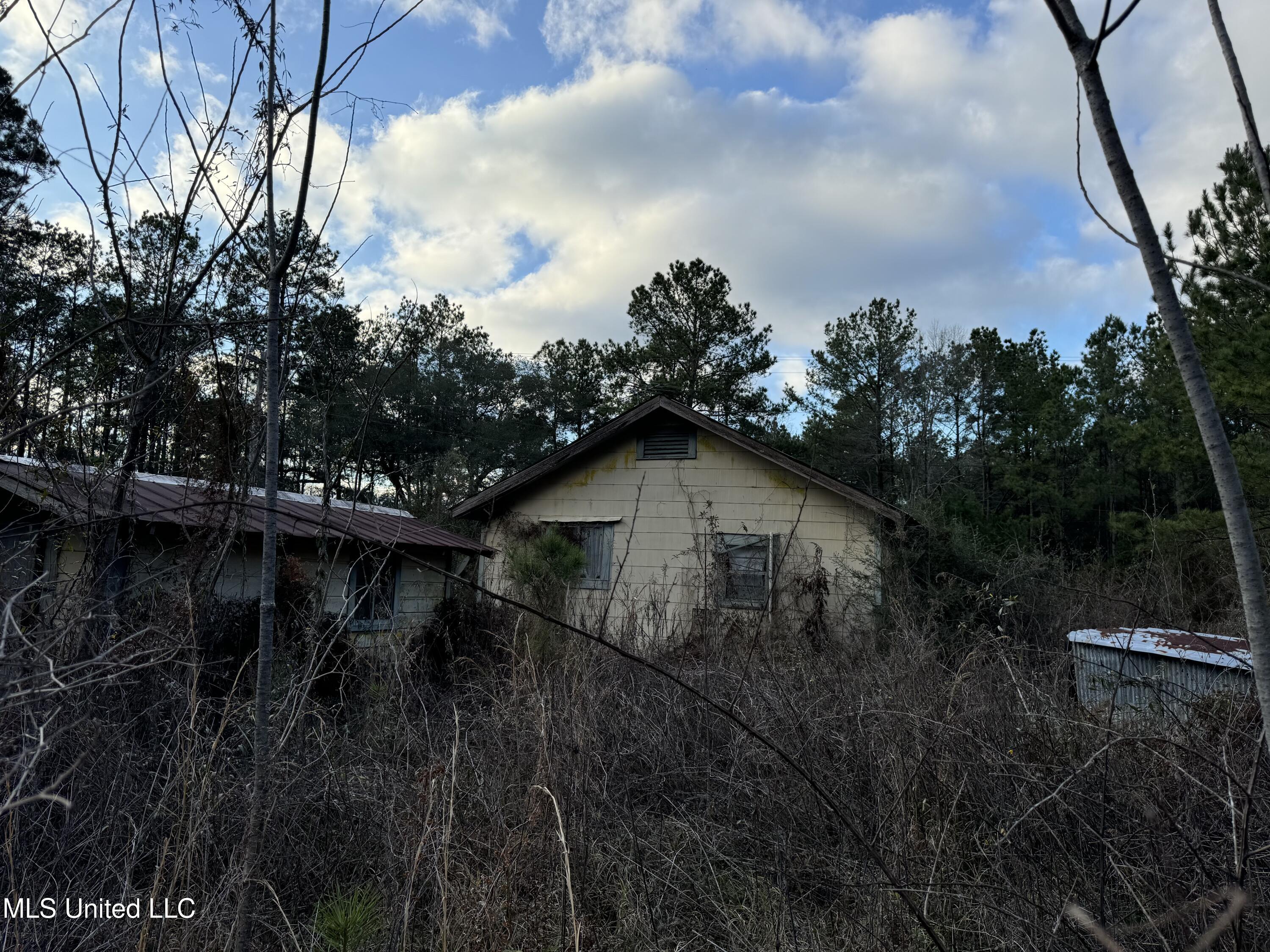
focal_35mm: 24
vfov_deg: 56.8
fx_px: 881
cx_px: 635
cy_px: 476
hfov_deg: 71.6
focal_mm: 6.76
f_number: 1.78
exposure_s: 1/1767
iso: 80
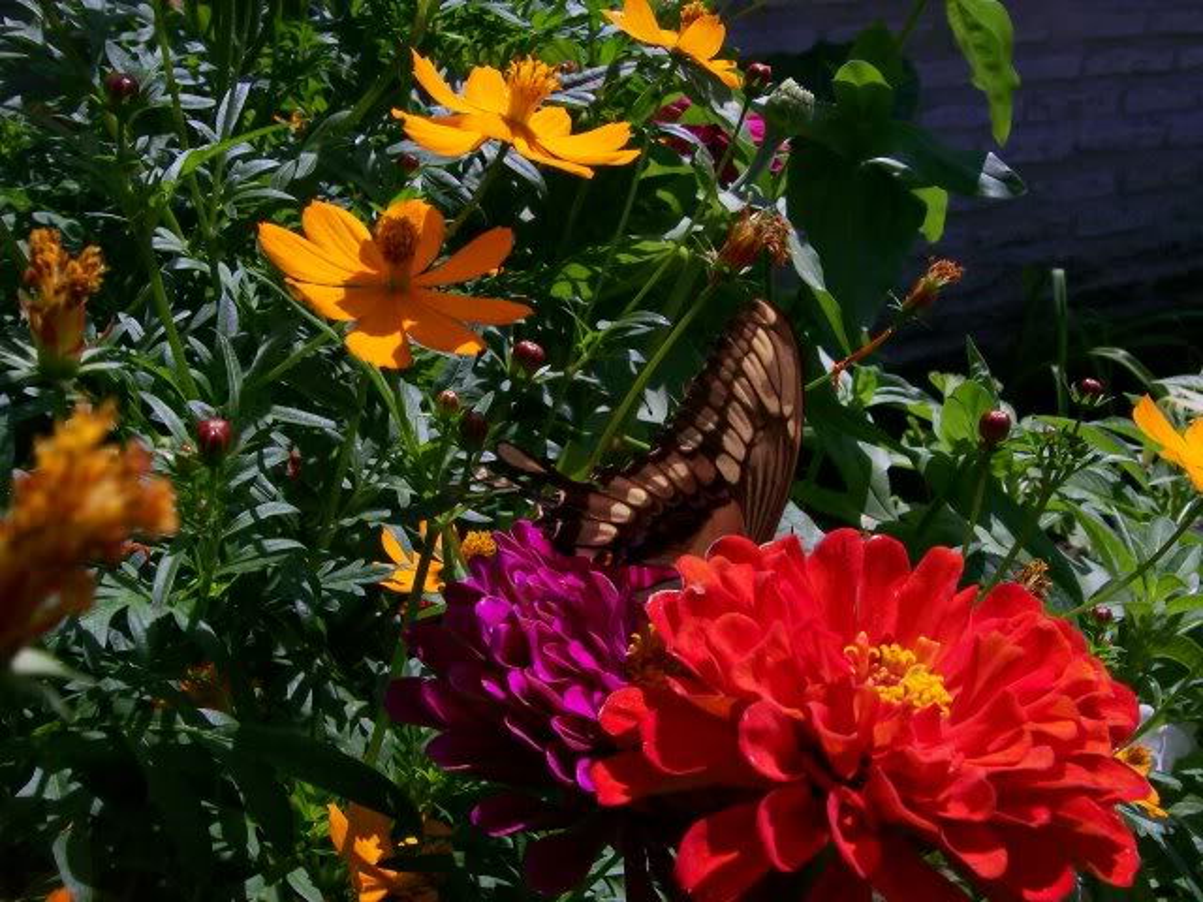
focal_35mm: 36
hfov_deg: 51.4
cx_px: 602
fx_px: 1251
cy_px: 451
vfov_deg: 39.7
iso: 80
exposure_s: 1/931
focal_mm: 6
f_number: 4.8
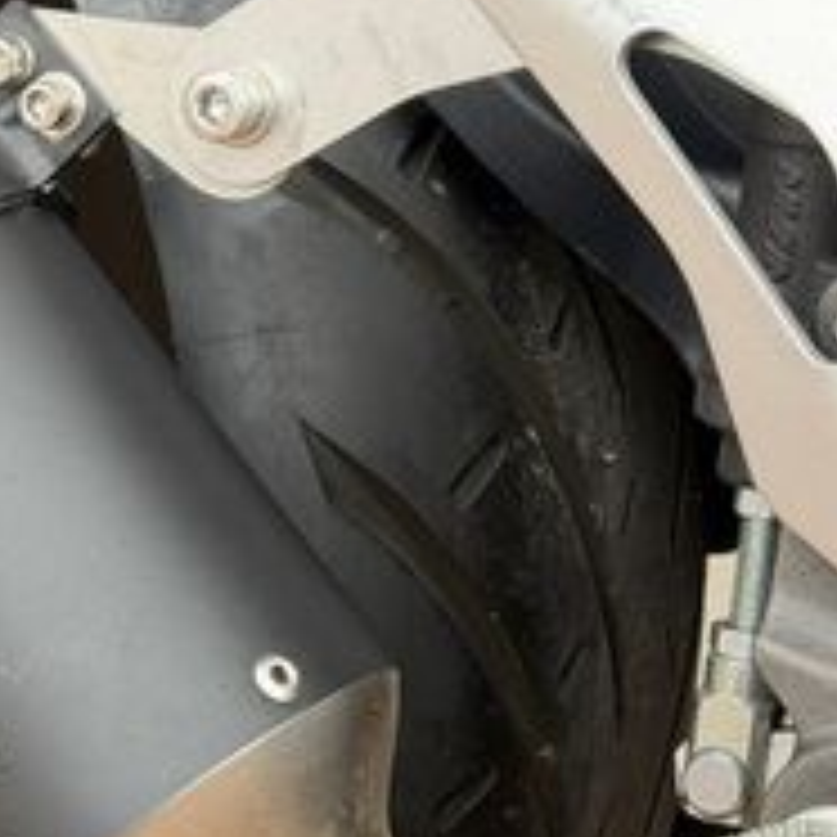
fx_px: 3994
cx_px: -306
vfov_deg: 12.0
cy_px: 288
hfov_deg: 11.6
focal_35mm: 146
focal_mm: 6.76
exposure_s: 1/319
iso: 80
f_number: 1.78
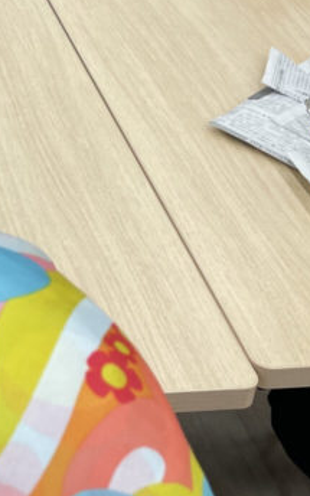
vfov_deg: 24.2
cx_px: -225
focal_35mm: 82
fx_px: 1108
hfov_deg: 14.3
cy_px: 14
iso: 50
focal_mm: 4.2
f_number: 1.6
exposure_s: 1/100
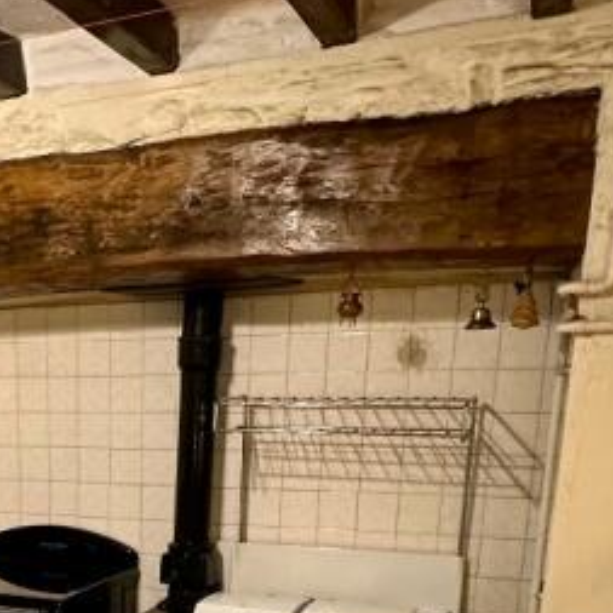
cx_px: 48
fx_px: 1002
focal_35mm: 50
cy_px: 642
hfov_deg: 32.2
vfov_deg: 31.0
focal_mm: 2.22
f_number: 2.2
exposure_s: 1/50
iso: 200
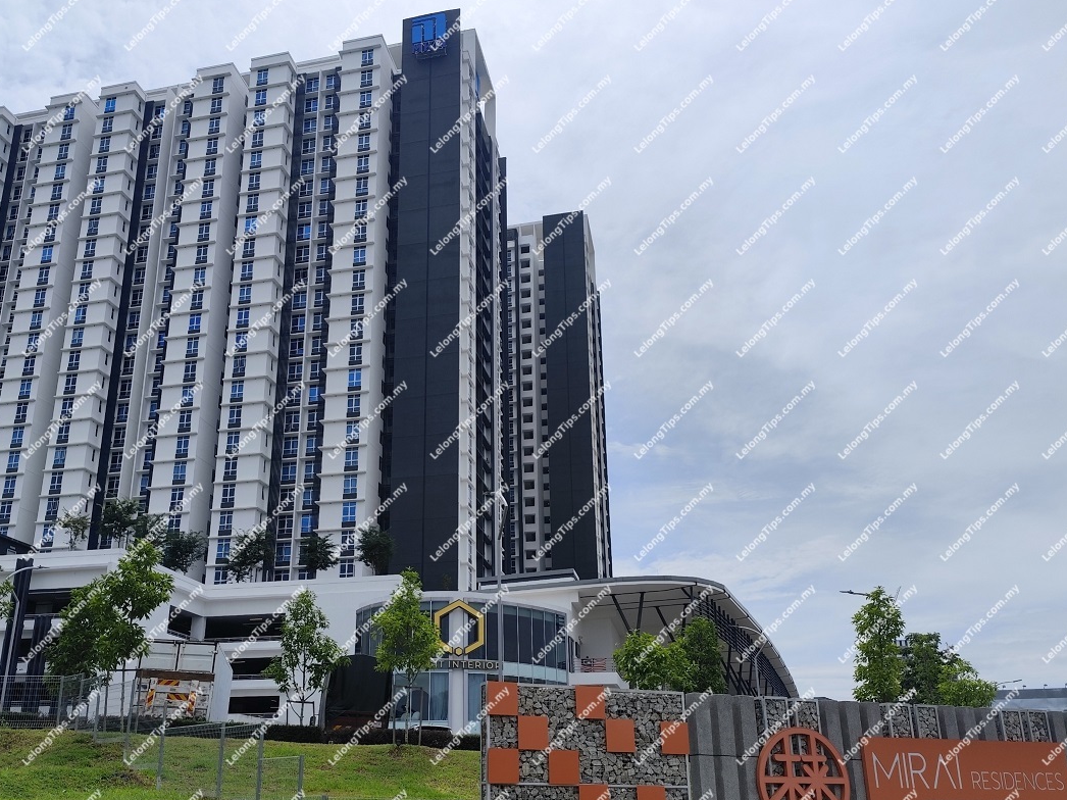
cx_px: 455
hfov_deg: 63.2
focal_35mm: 28
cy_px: 447
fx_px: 863
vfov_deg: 49.6
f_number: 1.65
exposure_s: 1/2281
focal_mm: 6.14
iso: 50
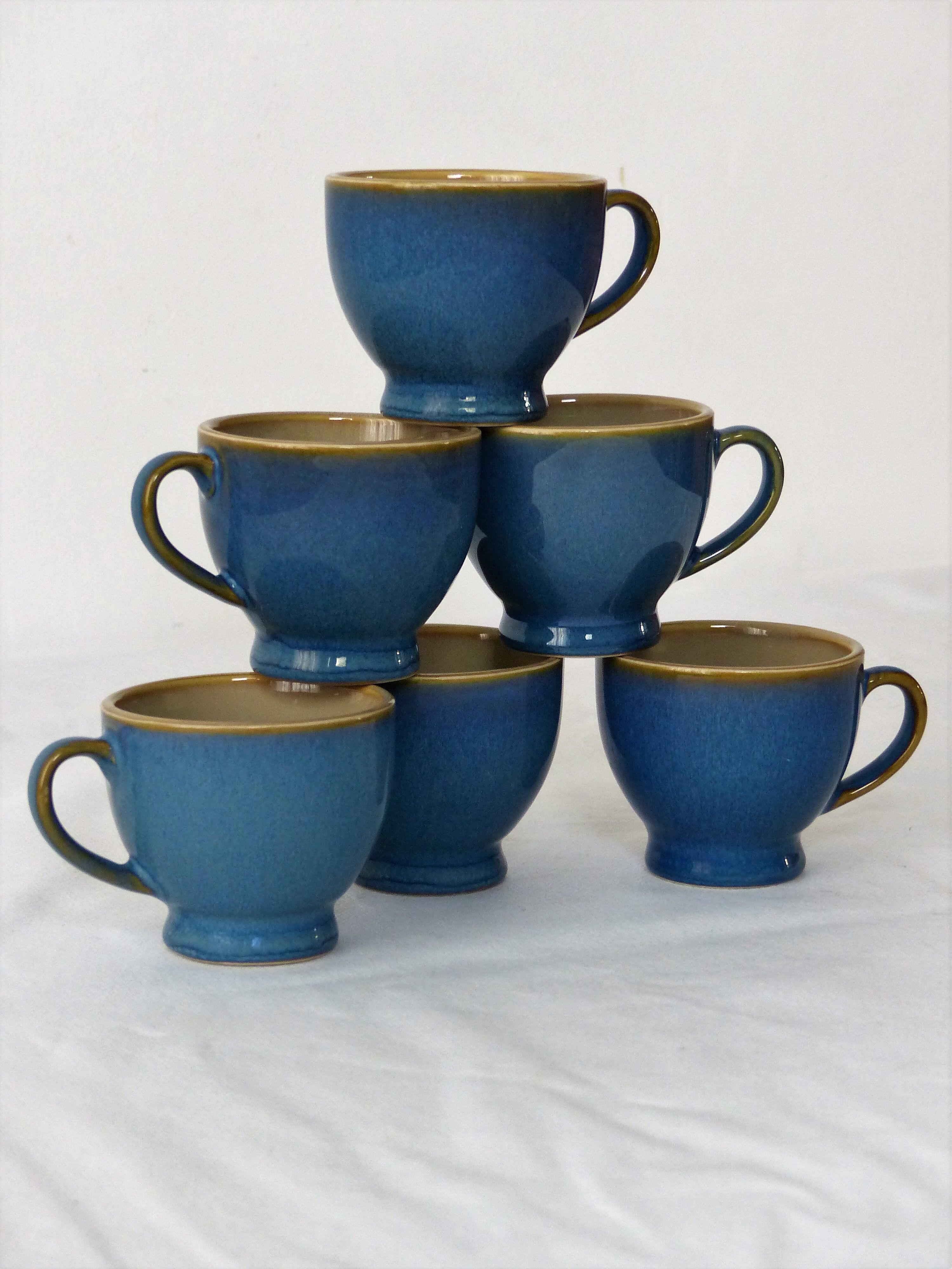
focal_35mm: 89
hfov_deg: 16.6
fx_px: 3264
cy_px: 634
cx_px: 476
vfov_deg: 22.0
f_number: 2.8
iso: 320
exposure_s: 1/60
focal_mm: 15
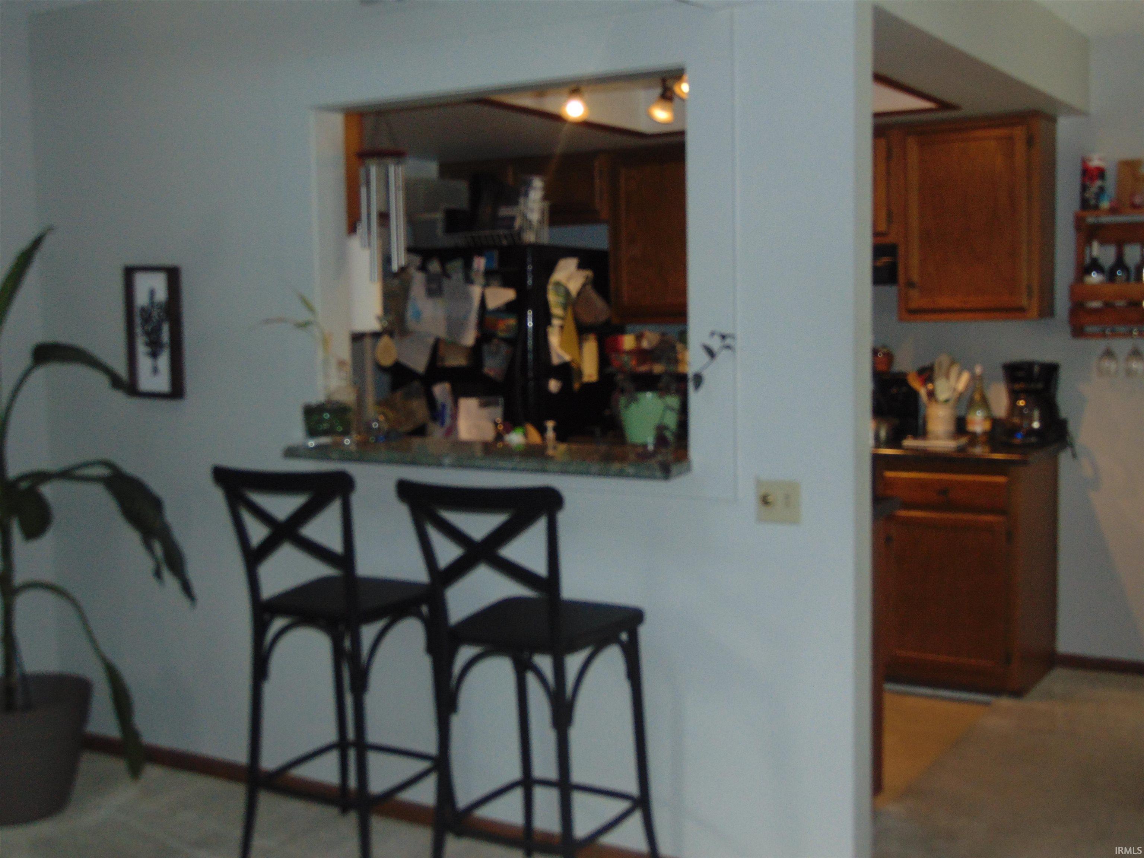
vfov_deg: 34.3
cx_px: 572
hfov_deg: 44.8
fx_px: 1388
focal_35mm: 42
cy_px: 429
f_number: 3.3
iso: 200
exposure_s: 1/60
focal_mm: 7.6
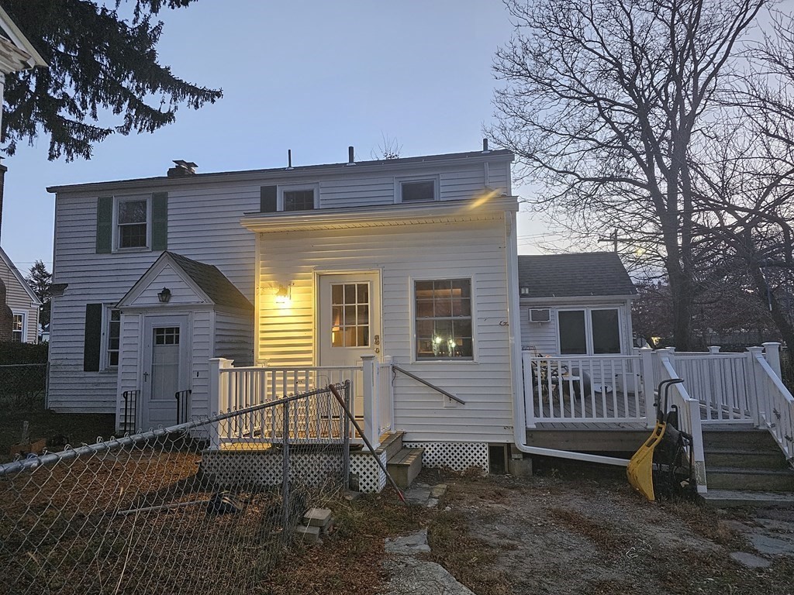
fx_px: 528
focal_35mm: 23
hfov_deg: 73.9
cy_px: 298
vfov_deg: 58.9
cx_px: 397
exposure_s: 1/120
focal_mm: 6.3
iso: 800
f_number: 1.7
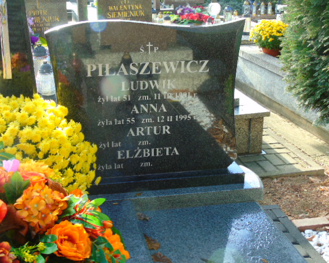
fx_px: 477
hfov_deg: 38.0
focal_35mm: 49
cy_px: 129
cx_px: 154
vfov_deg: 30.8
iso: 80
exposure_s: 1/60
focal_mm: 8.2
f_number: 4.1
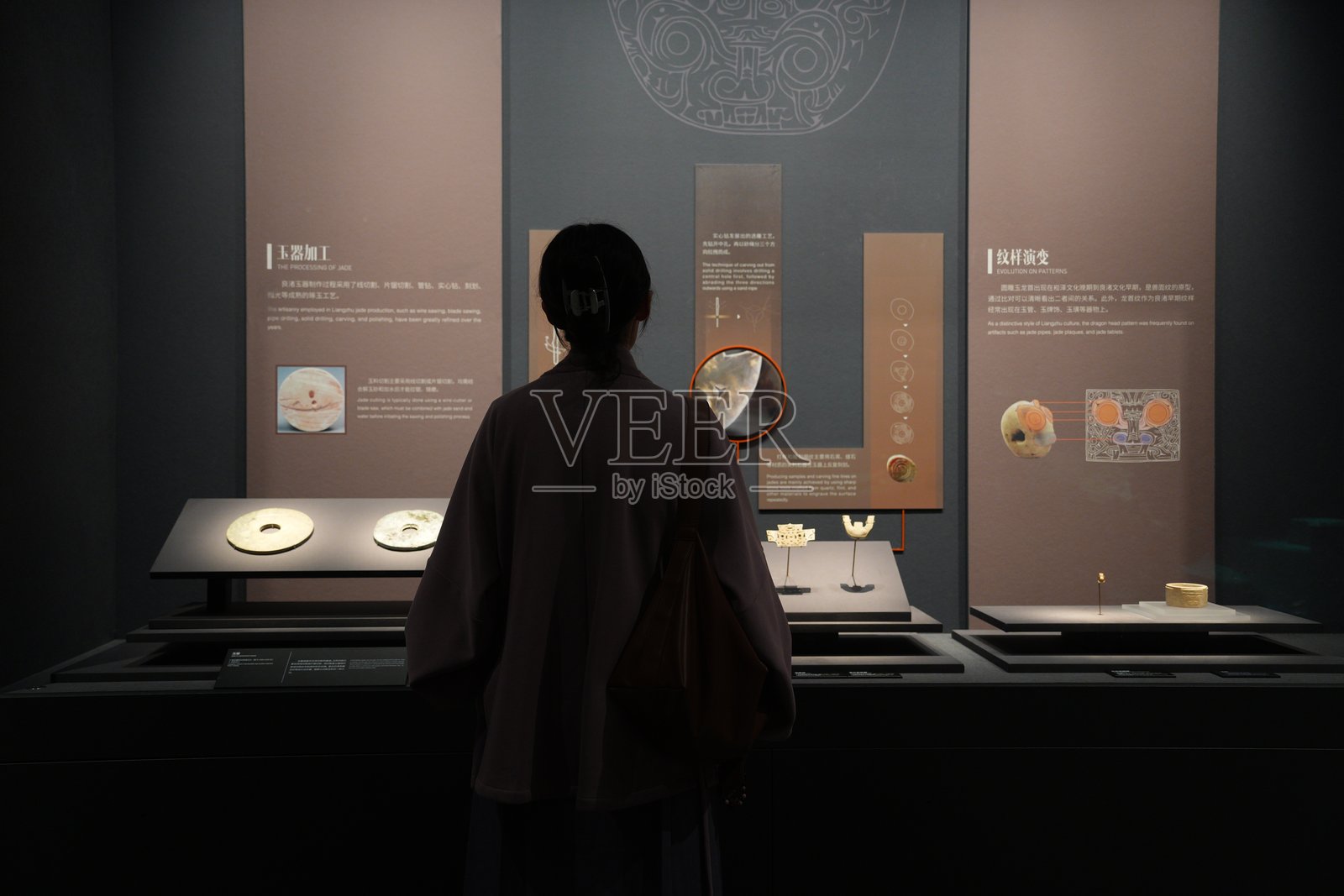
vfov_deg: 35.1
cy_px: 448
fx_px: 1419
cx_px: 672
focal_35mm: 38
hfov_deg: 50.7
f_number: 3.5
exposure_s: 1/40
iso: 1250
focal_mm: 38
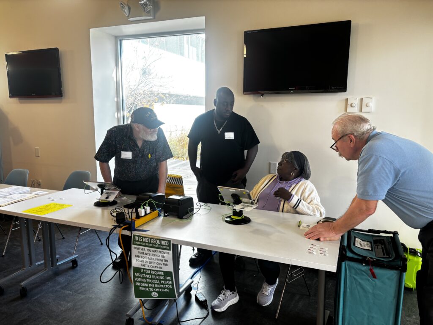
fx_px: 325
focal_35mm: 26
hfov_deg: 67.3
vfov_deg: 53.1
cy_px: 162
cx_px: 216
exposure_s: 1/120
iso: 64
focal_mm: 5.96
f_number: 1.6
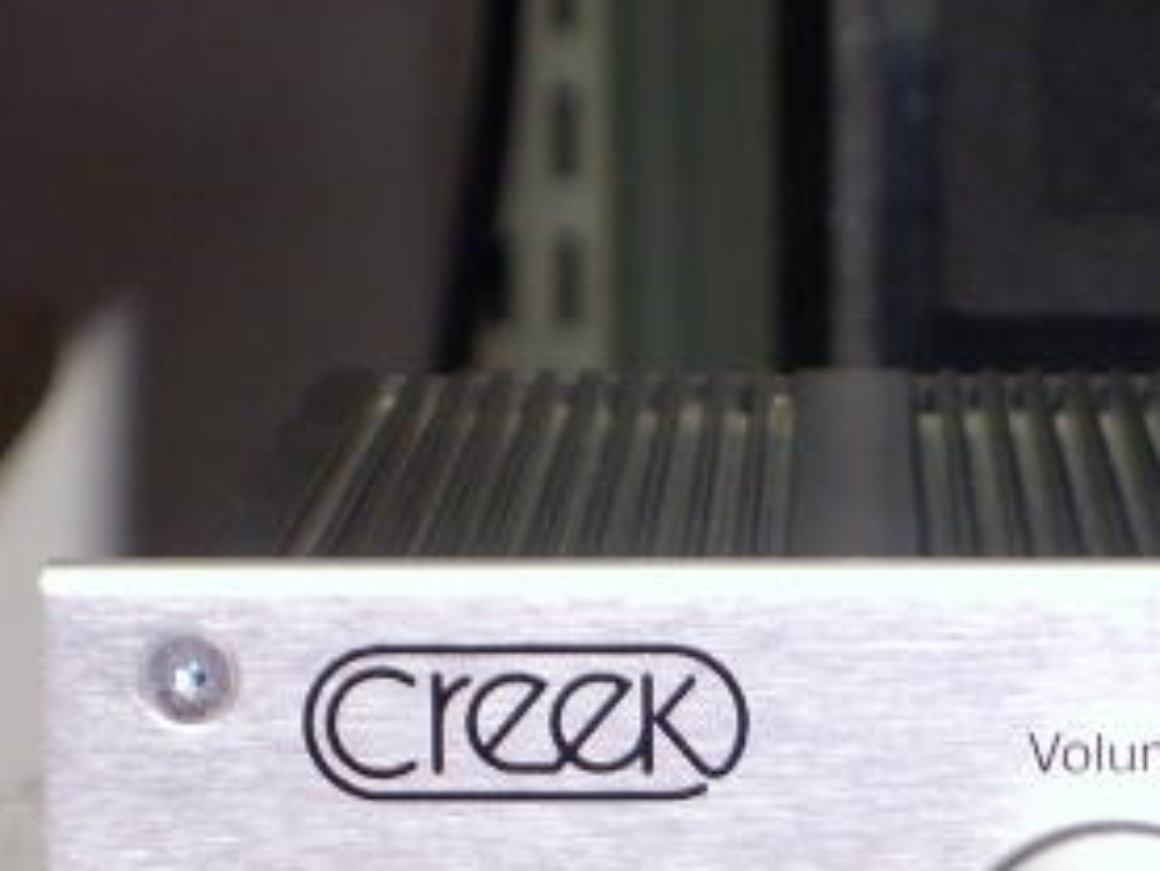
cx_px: 842
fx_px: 8817
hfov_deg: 7.5
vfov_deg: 5.6
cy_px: 821
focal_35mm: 263
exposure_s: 1/13
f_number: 5.1
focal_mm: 23.7
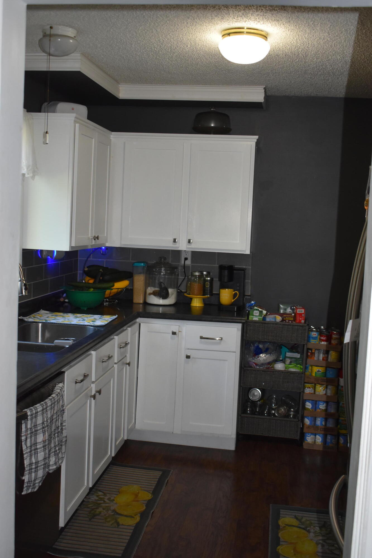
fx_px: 651
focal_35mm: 42
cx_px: 186
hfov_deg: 31.9
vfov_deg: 46.4
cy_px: 279
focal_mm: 28
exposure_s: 1/125
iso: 1000
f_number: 4.2
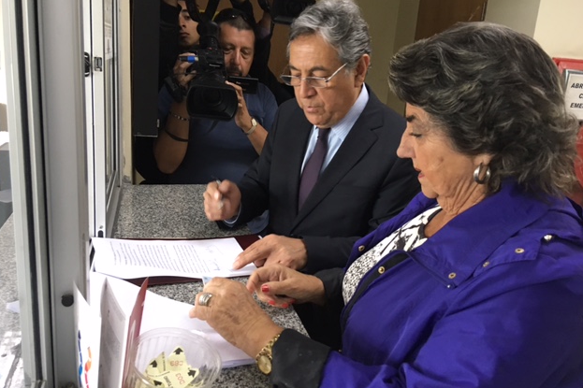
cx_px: 293
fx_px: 502
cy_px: 193
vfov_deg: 42.3
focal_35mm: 31
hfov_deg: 60.3
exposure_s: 1/33
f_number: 2.2
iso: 160
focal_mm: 4.15
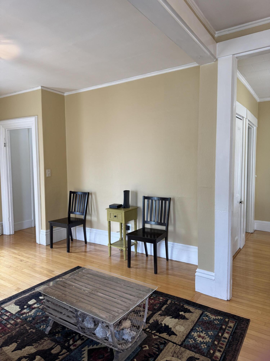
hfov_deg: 56.8
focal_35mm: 24
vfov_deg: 71.6
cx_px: 135
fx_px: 250
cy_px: 180
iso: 160
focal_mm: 6.76
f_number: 1.78
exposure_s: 1/120
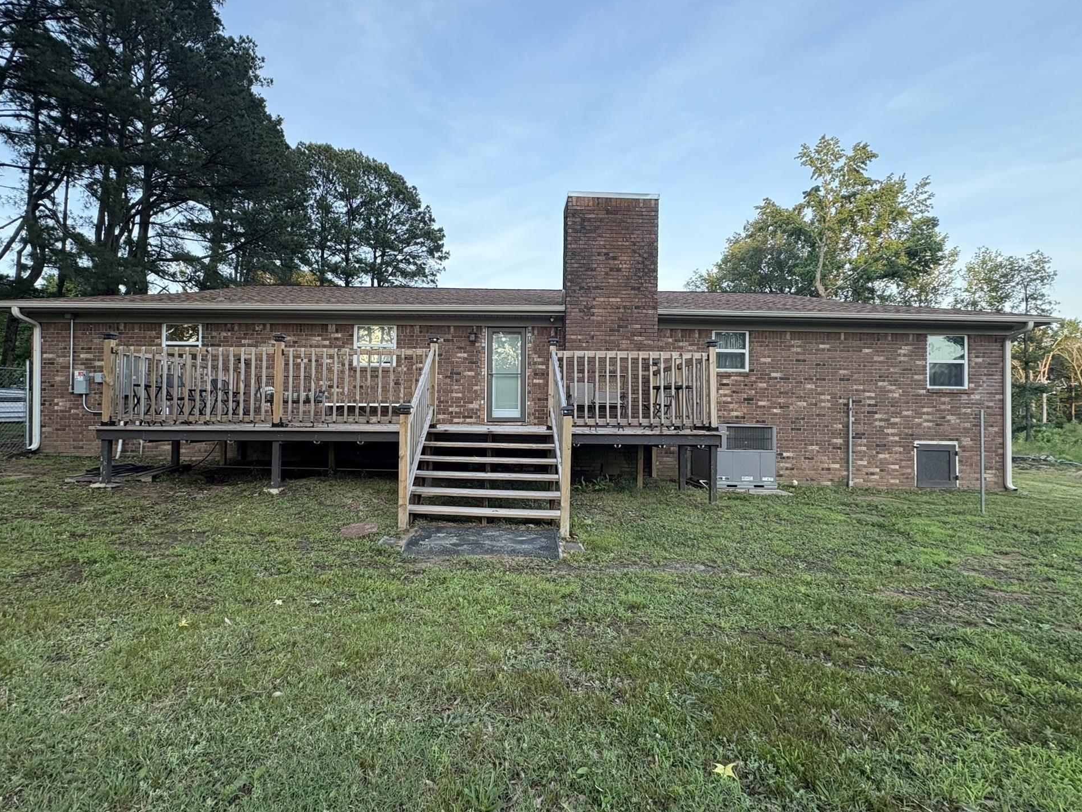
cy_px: 405
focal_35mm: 15
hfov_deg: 98.1
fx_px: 469
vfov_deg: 81.8
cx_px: 514
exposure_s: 1/133
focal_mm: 2.22
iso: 125
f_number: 2.2
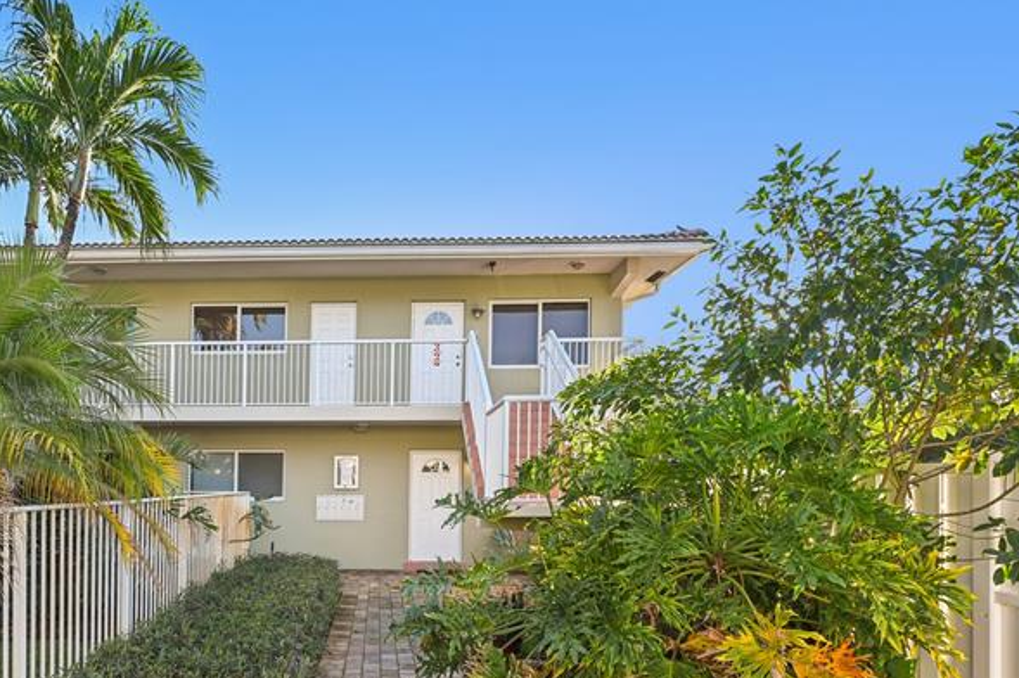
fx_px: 537
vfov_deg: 64.5
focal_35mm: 19
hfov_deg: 84.5
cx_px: 356
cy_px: 348
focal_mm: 14
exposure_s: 1/60
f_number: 8
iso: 100
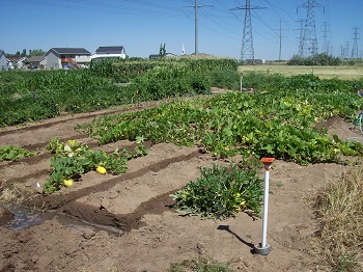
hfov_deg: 51.4
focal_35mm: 36
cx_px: 182
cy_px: 136
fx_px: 377
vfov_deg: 39.6
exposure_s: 1/729
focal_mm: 6
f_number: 4.8
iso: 80
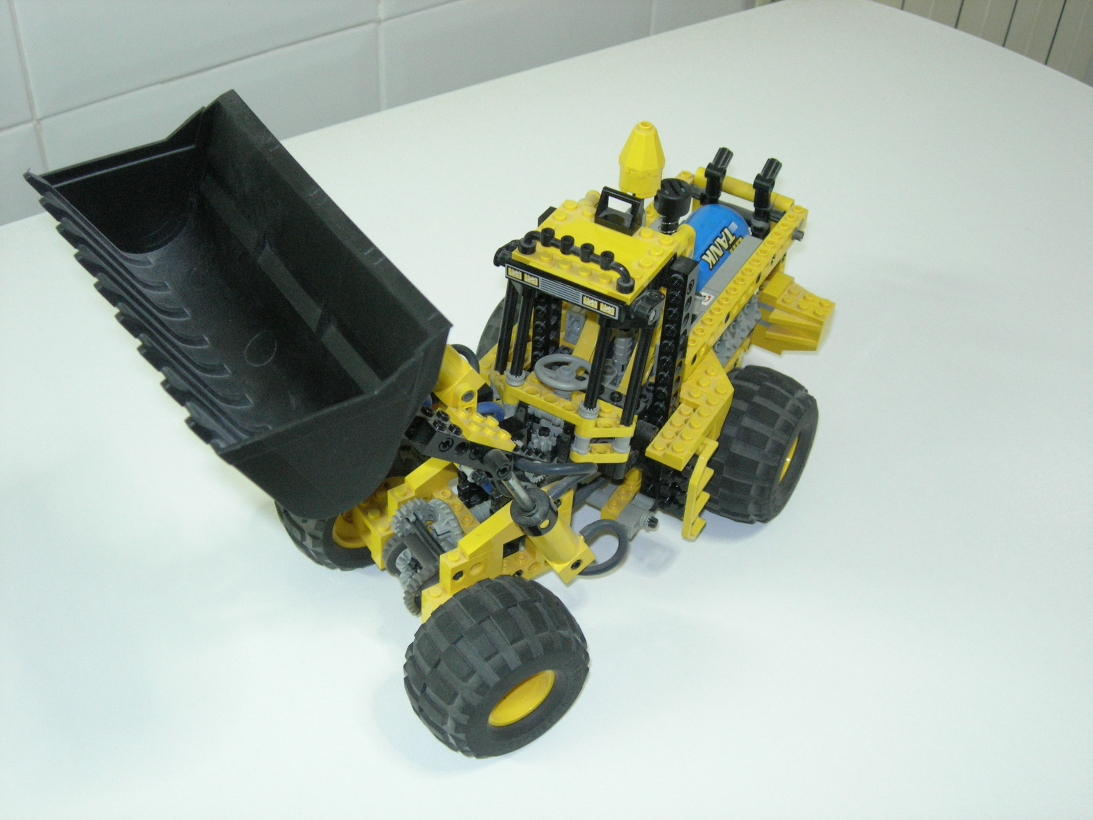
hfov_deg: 45.8
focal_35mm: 41
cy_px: 410
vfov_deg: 35.1
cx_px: 546
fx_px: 1295
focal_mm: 8.5
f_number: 2.9
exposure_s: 1/24.8
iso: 164
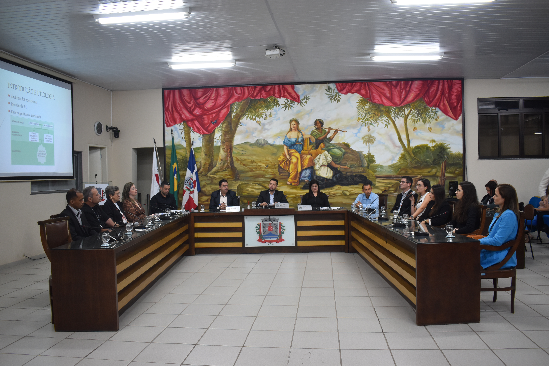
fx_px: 457
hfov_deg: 61.9
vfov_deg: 43.6
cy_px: 183
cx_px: 274
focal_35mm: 30
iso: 720
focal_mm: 20
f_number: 4
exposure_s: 1/60
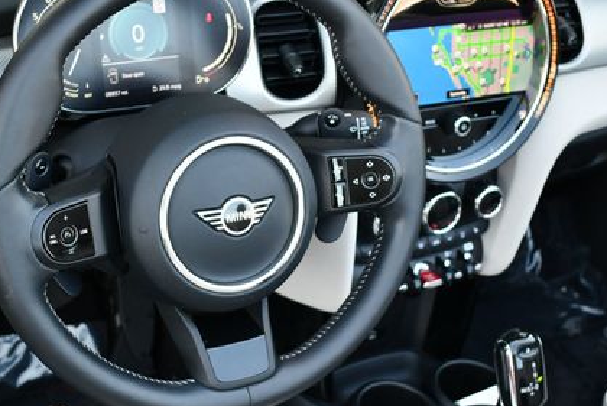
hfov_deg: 32.8
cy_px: 211
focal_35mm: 61
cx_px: 267
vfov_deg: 22.3
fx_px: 1030
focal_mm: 20
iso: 560
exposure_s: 1/250
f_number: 3.8
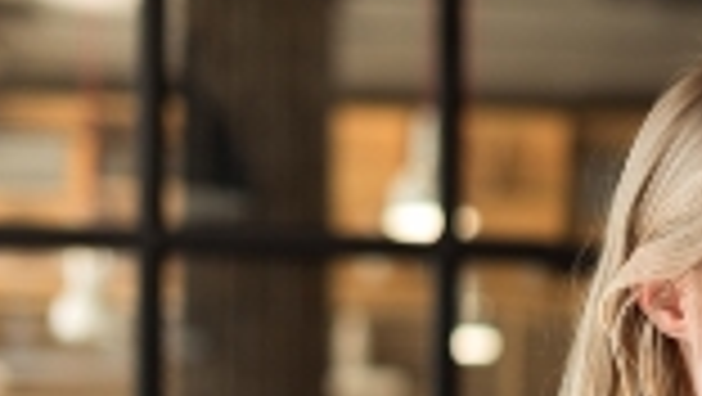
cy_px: 596
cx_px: 929
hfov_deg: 13.7
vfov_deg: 7.9
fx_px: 2813
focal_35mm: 151
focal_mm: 50
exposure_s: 1/100
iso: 125
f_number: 2.5
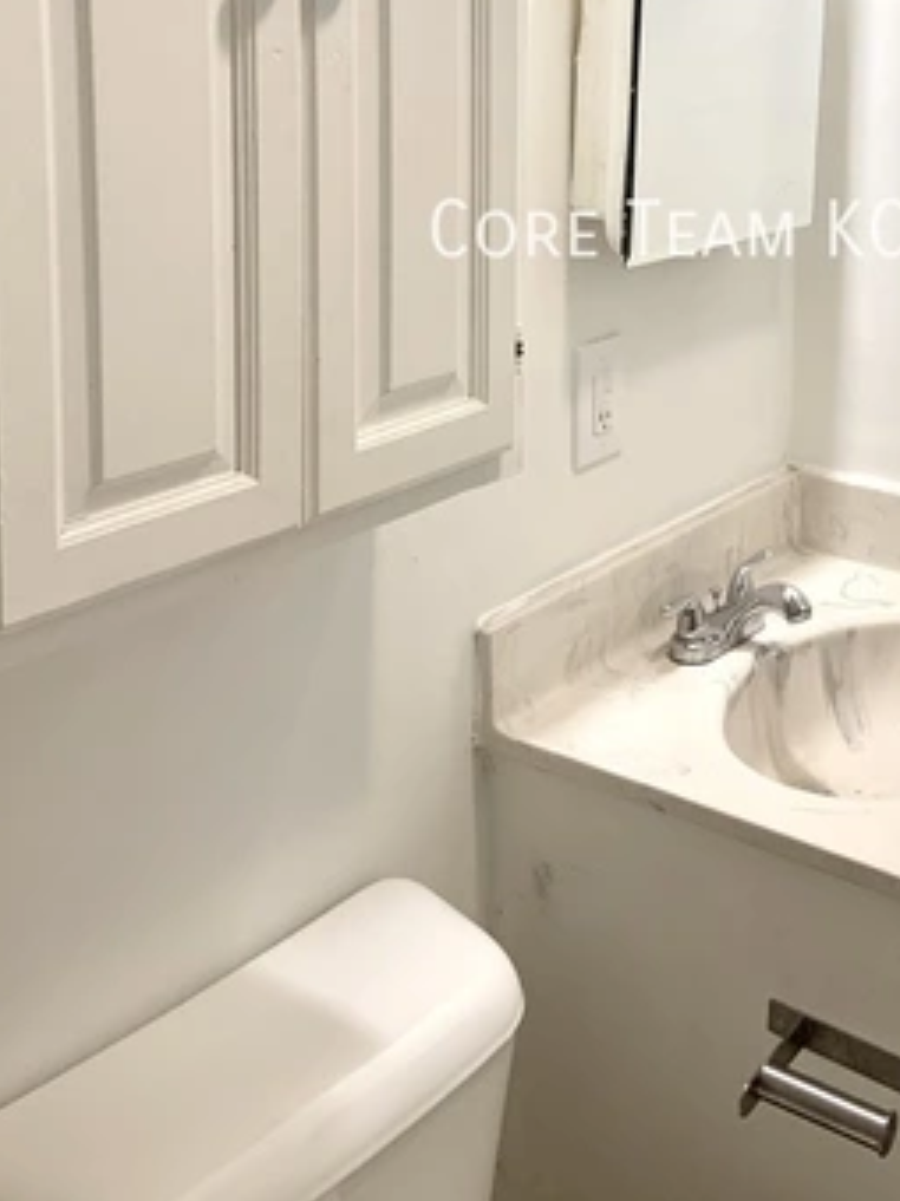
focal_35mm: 46
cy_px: 223
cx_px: 666
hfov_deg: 31.0
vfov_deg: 39.5
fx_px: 1596
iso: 80
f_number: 1.8
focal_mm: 4.25
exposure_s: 1/120
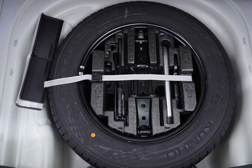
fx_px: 252
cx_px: 126
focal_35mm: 36
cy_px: 84
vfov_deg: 36.9
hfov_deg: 53.1
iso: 200
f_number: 2.8
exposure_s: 1/40
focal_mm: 24
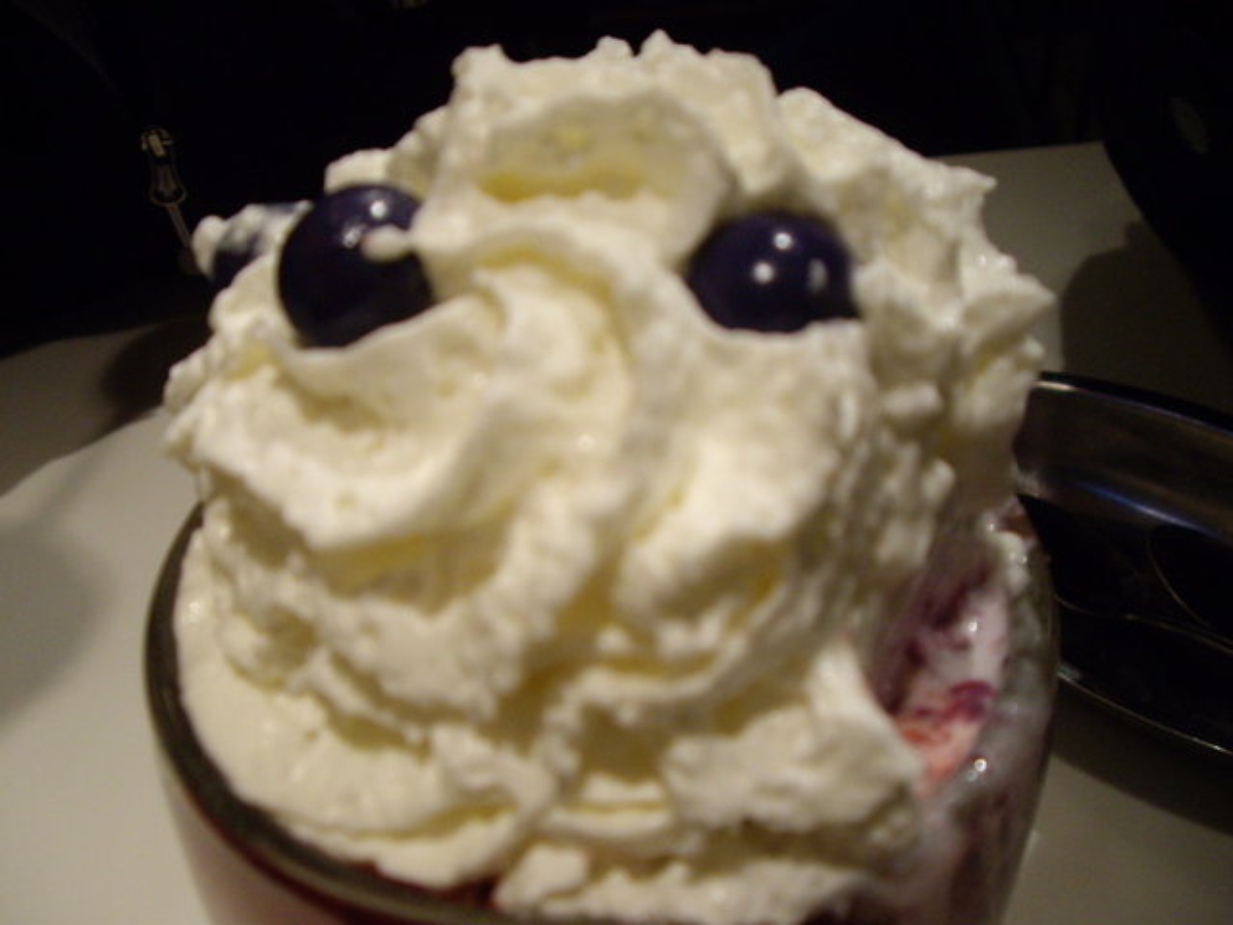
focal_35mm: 38
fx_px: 1354
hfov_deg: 49.0
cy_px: 462
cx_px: 616
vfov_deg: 37.7
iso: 200
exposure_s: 1/80
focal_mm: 6.2
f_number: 2.7
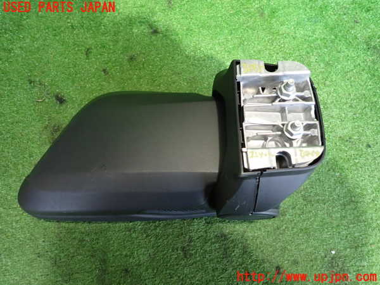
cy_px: 142
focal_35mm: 25
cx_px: 190
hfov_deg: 69.4
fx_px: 274
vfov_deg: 54.9
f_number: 2
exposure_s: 1/30
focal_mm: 4.5
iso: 800
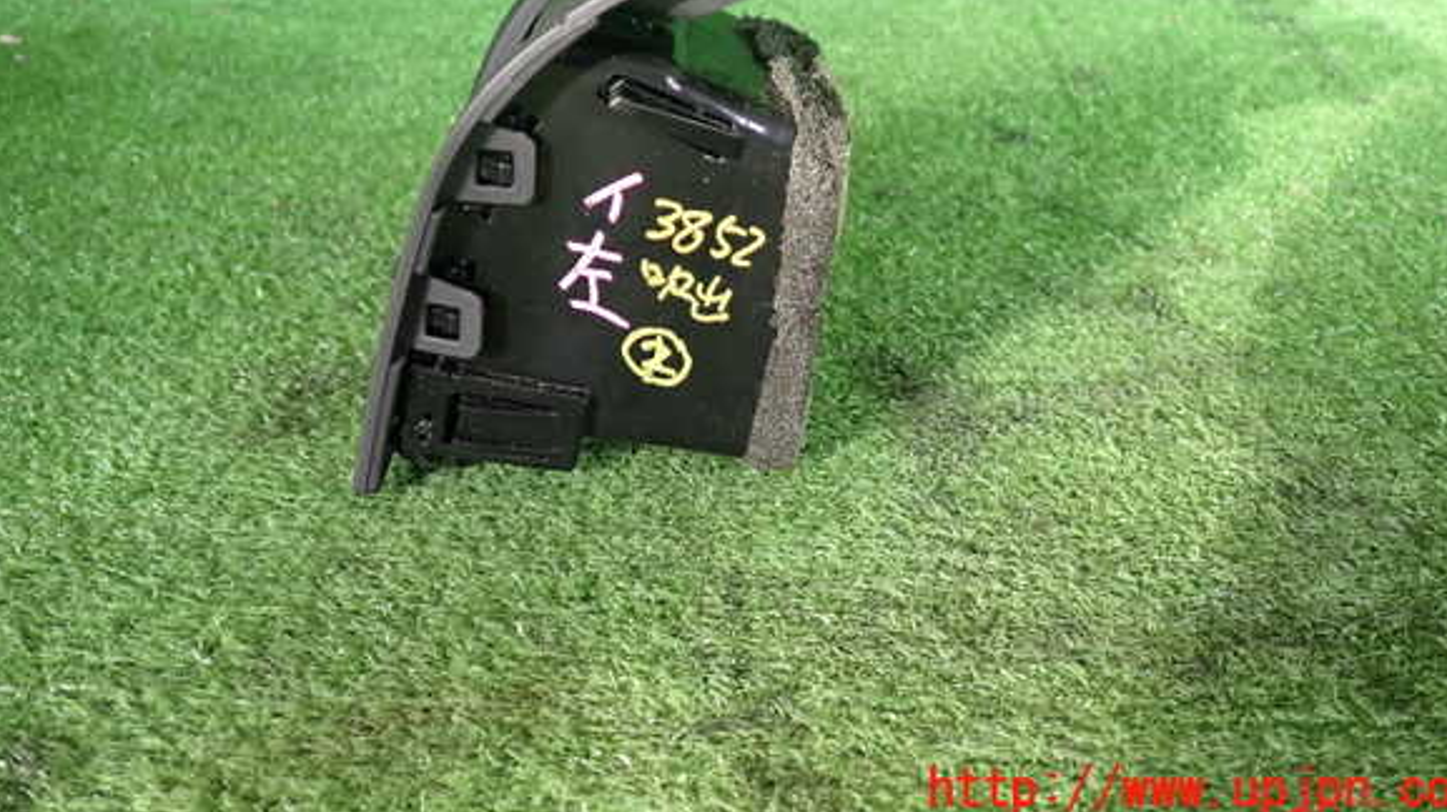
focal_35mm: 34
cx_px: 742
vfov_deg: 34.2
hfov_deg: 58.0
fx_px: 1304
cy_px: 258
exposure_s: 1/30
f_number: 2.3
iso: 250
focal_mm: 5.4
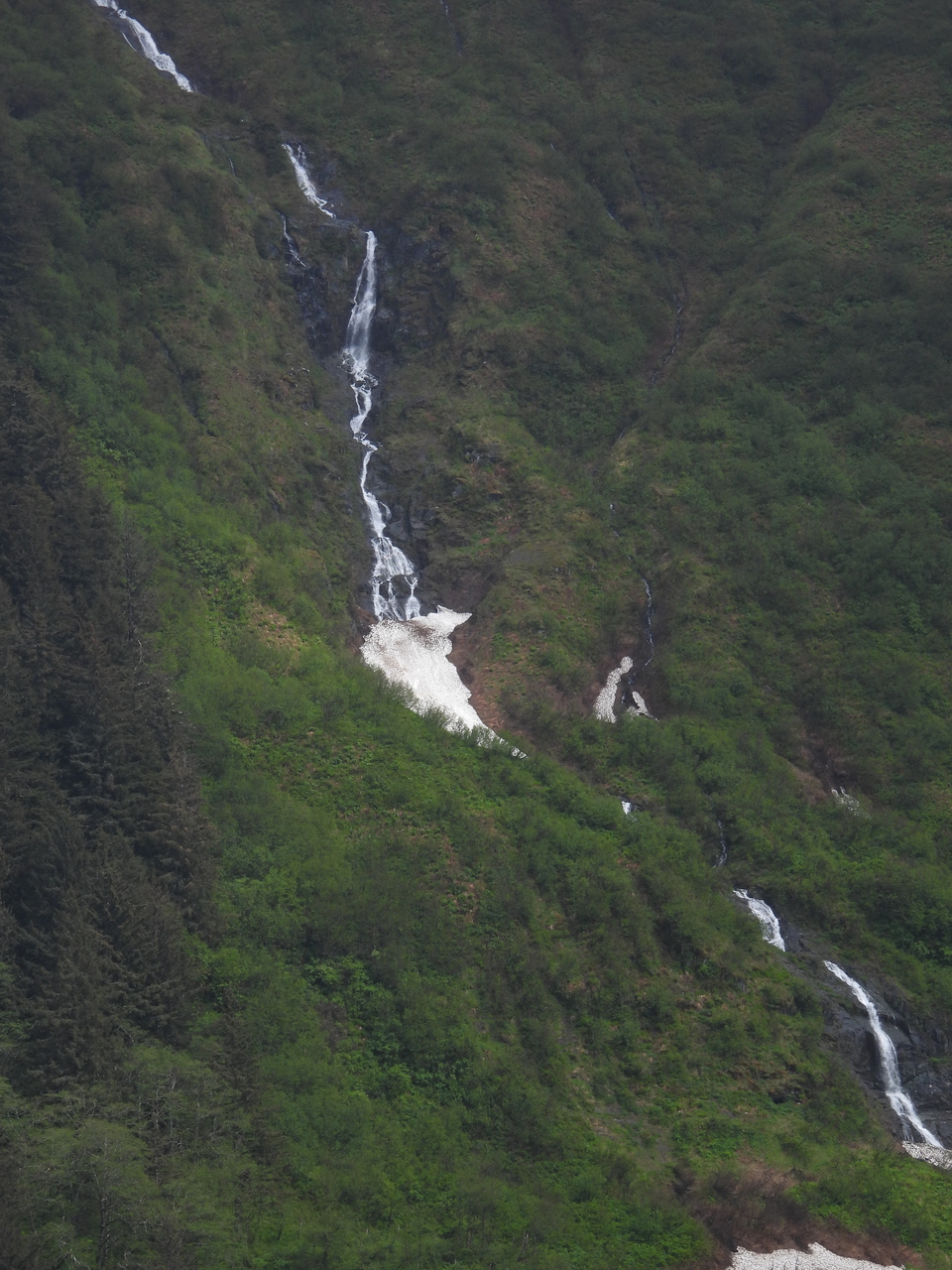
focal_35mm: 200
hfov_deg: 7.4
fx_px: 7334
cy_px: 635
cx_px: 476
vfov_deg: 9.9
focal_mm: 35.7
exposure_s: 1/800
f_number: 4.5
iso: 100
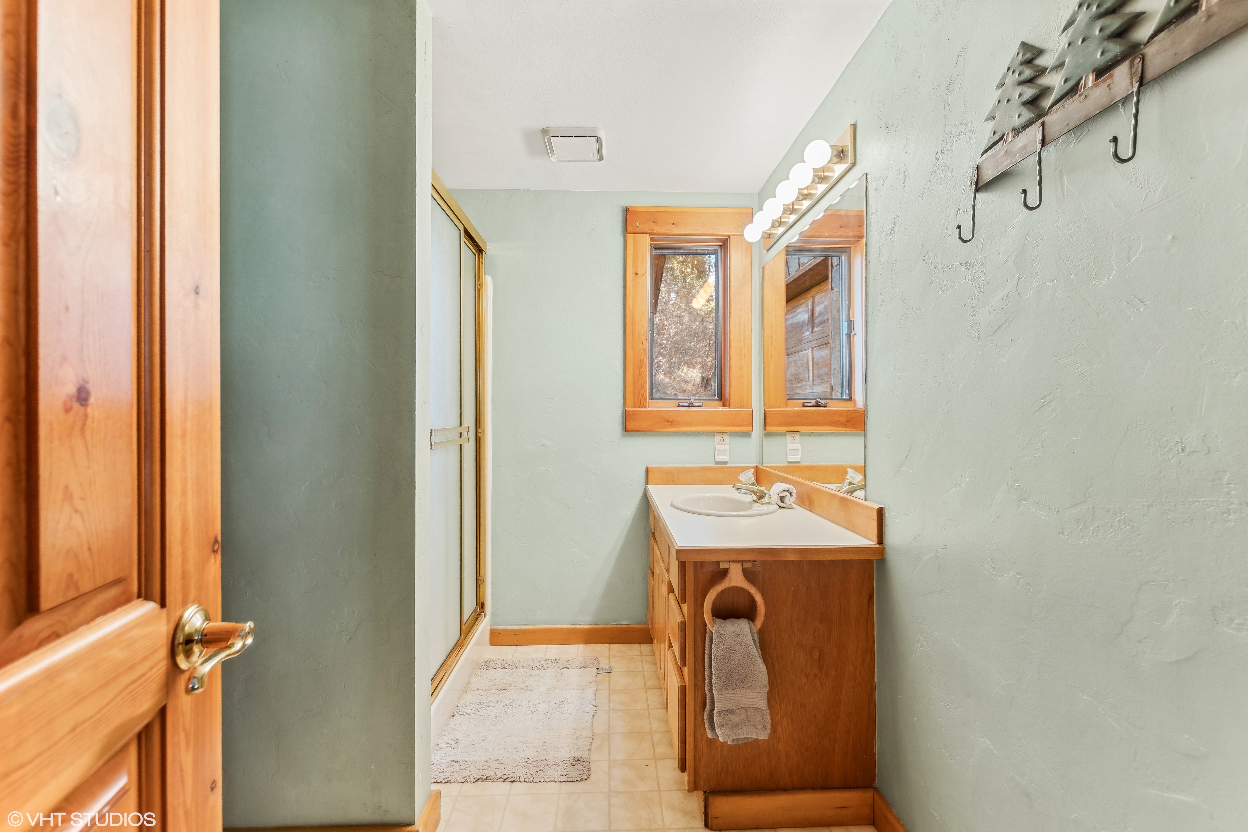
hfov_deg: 100.4
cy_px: 416
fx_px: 520
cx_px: 624
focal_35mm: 15
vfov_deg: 77.3
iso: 200
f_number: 6.3
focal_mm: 10
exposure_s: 1/5
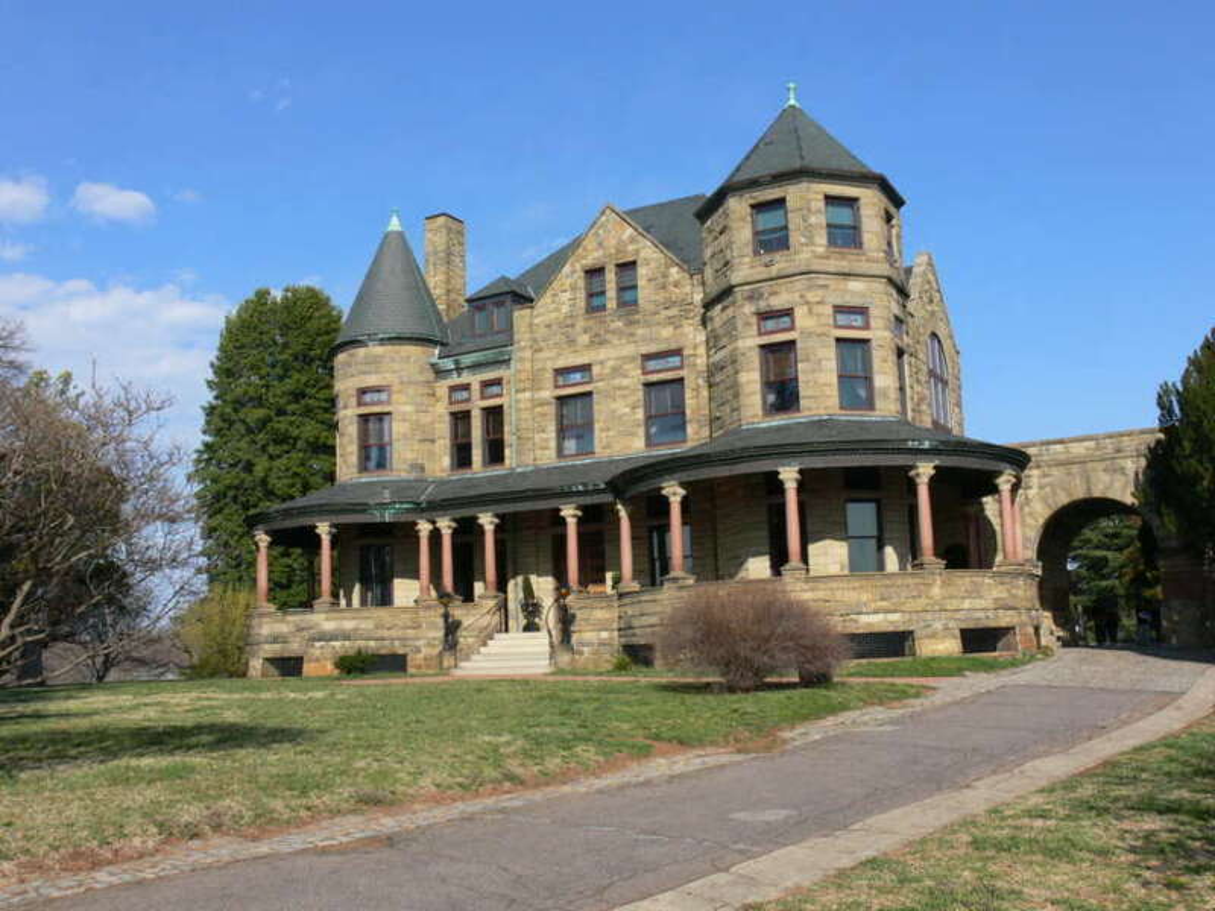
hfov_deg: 52.6
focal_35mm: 35
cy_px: 456
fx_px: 1228
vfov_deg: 40.7
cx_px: 608
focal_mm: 7.4
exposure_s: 1/640
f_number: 8
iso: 200
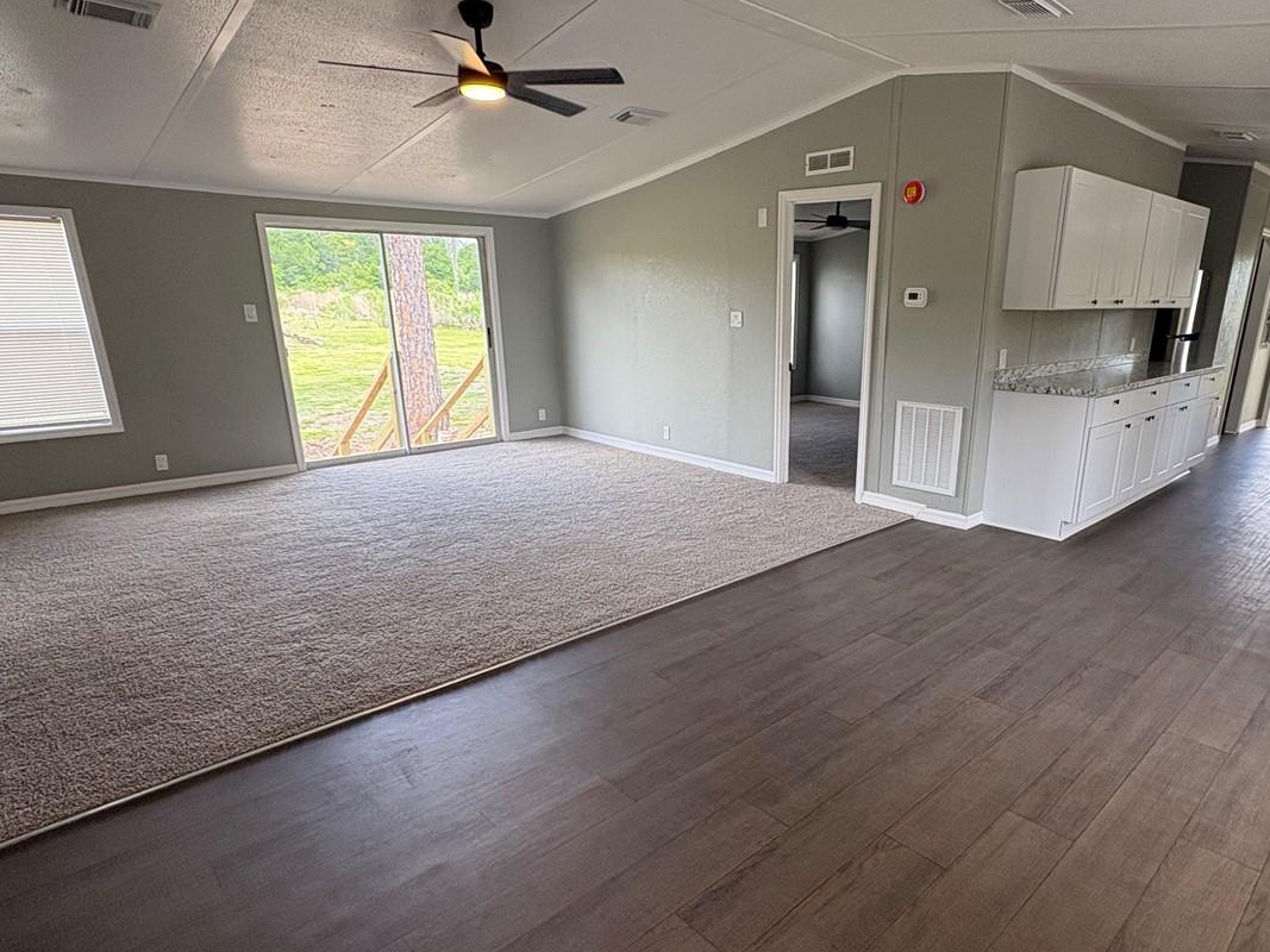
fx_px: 770
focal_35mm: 21
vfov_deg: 63.1
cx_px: 743
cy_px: 545
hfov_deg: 78.3
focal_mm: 2.22
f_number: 2.2
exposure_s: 1/117
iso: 80
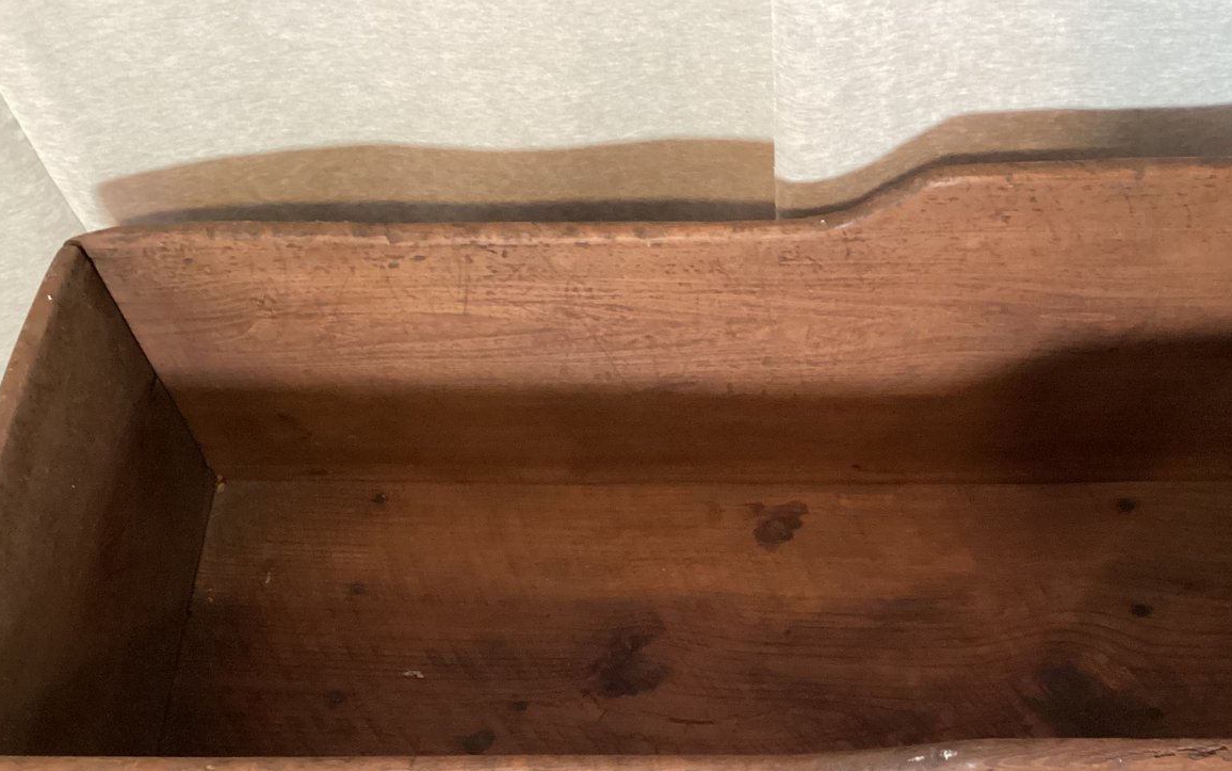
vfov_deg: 29.6
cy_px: 536
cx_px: 766
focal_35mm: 43
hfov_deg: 45.8
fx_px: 1444
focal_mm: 3.3
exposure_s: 1/33
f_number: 2.4
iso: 400
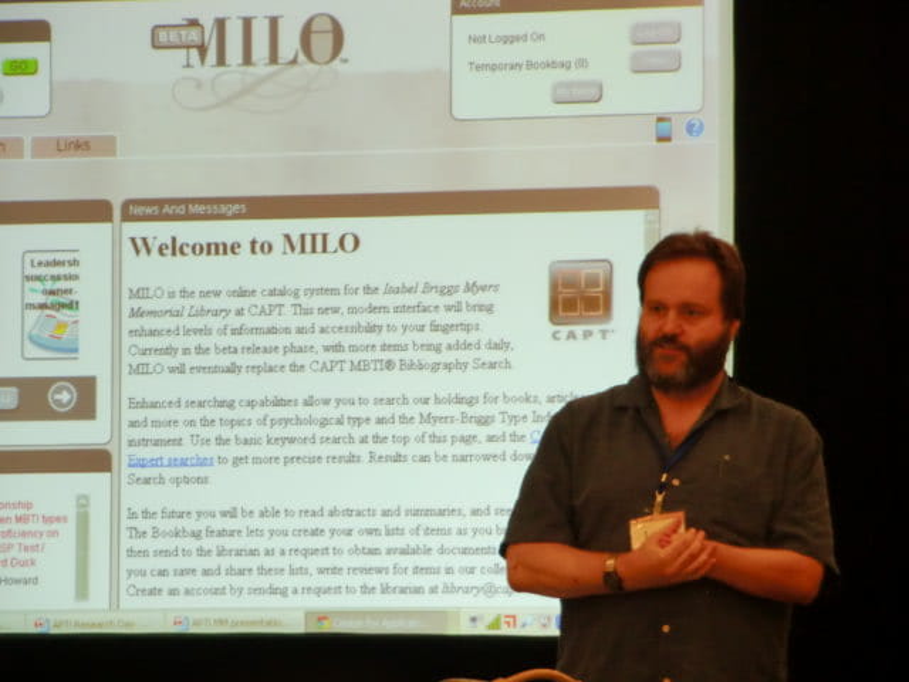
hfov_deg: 11.8
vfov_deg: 8.8
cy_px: 341
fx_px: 4412
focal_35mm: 168
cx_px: 454
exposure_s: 1/50
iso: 400
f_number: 4.8
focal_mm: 30.1
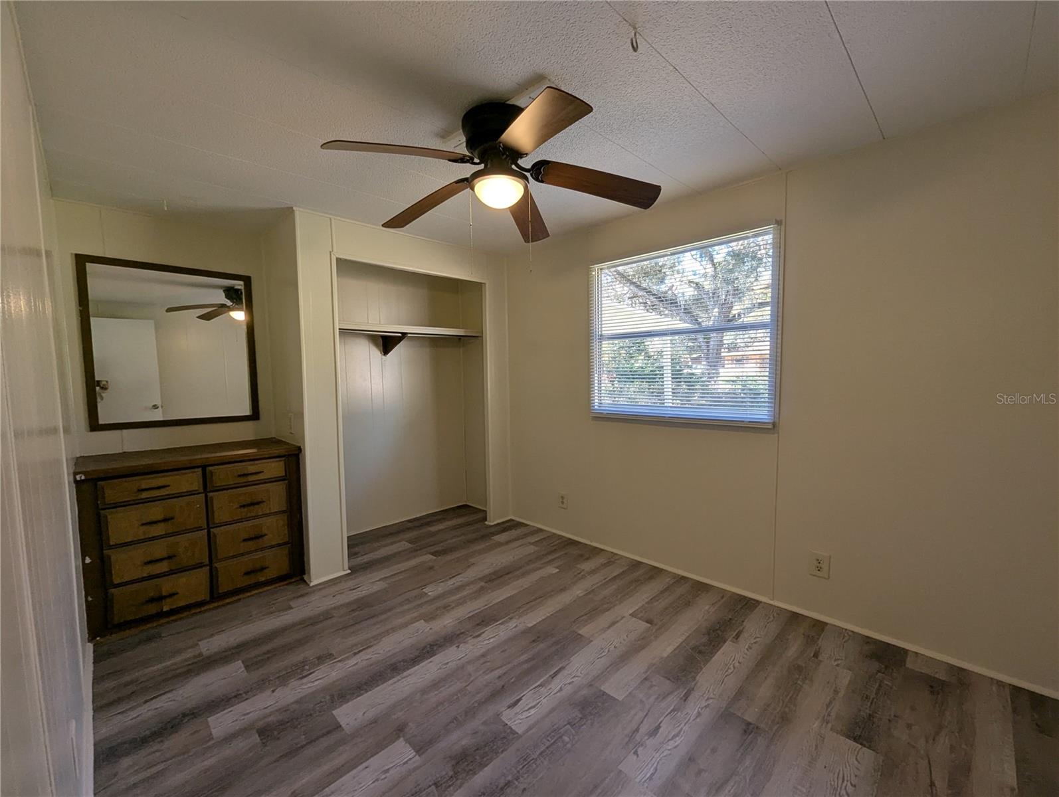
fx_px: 398
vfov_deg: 90.1
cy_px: 398
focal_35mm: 13
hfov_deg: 106.1
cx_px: 530
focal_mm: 1.95
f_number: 2.2
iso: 51
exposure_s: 1/60
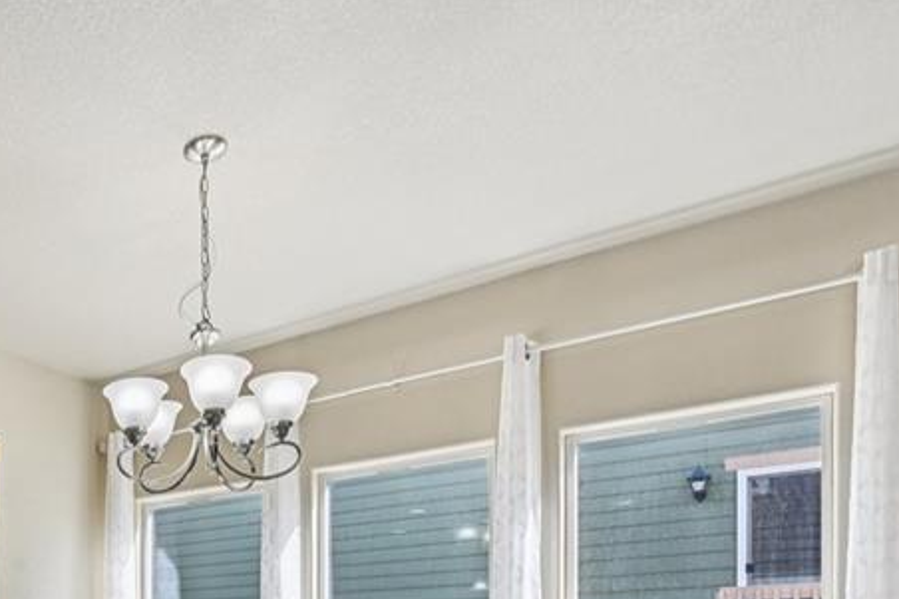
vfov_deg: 33.7
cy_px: 663
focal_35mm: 34
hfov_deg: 45.8
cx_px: -24
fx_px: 849
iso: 180
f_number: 11
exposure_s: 1/15
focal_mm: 15
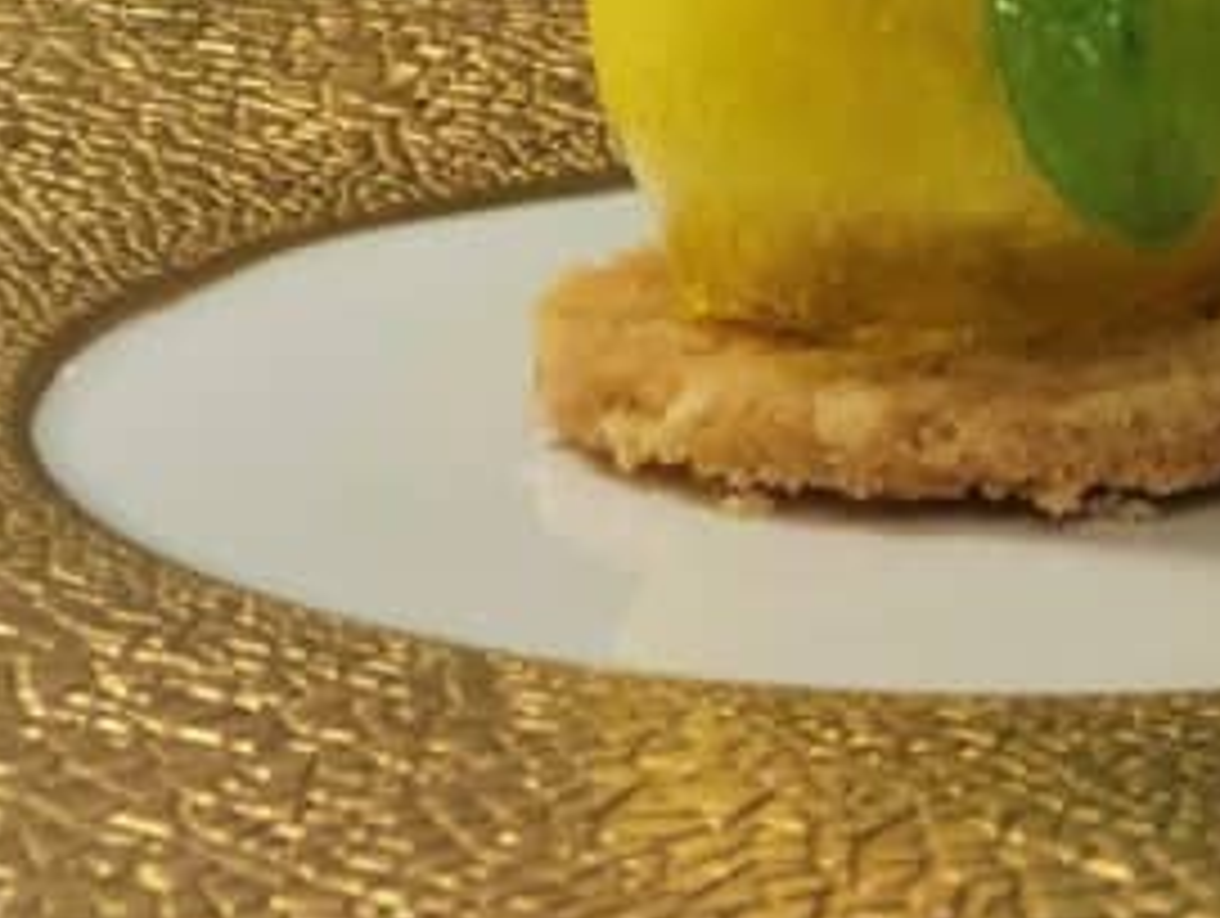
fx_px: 5929
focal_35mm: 168
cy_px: 14
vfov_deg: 8.8
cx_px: 954
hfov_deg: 11.7
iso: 640
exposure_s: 1/50
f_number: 2.8
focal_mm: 6.6
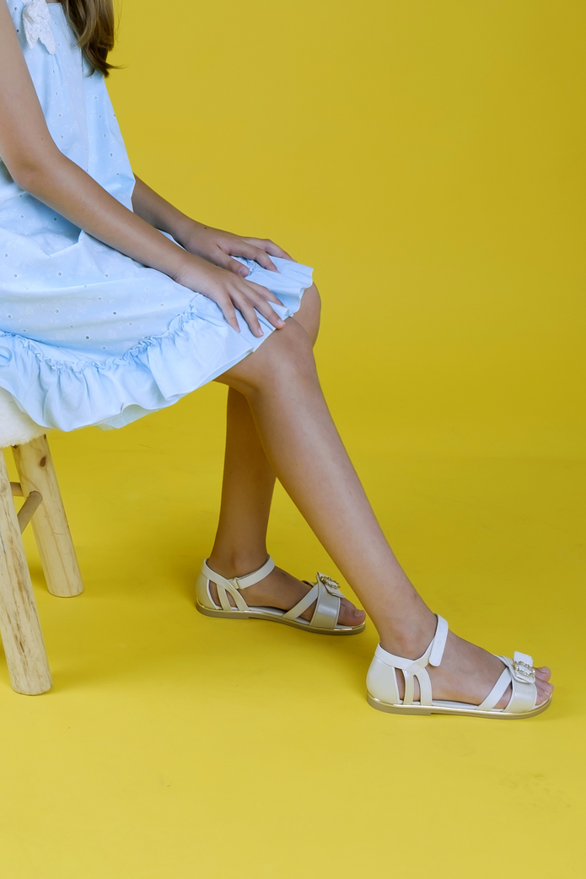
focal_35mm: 57
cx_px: 93
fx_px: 1391
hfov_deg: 23.3
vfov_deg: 34.1
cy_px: 186
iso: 200
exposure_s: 1/160
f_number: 5
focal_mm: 22.3
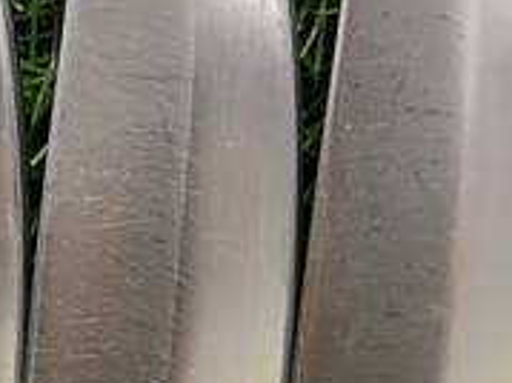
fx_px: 1375
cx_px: -126
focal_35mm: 93
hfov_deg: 19.7
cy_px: 286
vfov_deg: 15.8
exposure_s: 1/40
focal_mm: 4.25
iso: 320
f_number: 1.8
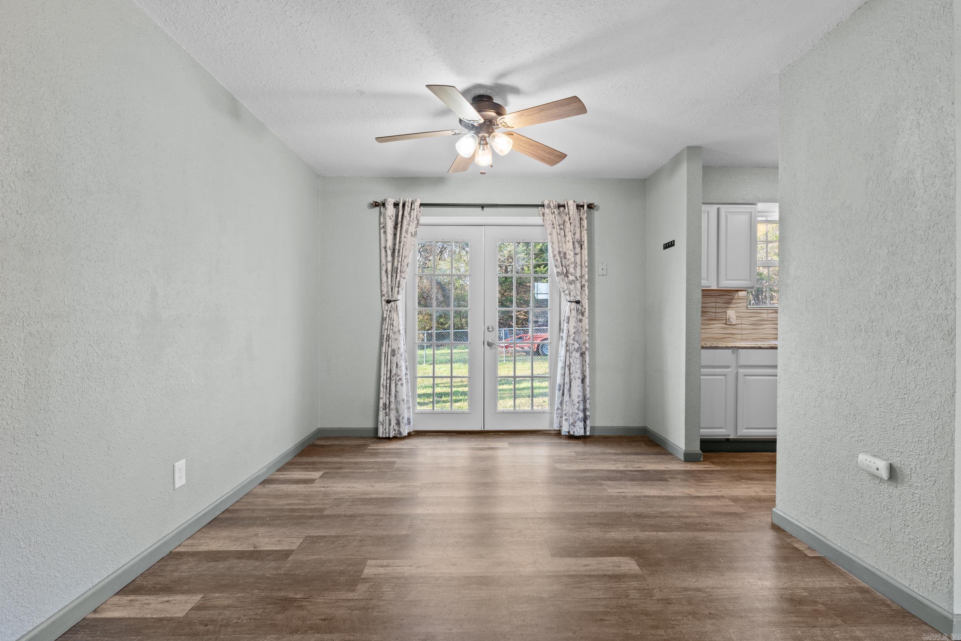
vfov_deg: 69.2
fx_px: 464
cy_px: 320
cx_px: 480
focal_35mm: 17
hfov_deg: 91.9
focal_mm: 11.6
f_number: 9
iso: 200
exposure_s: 1/1.67
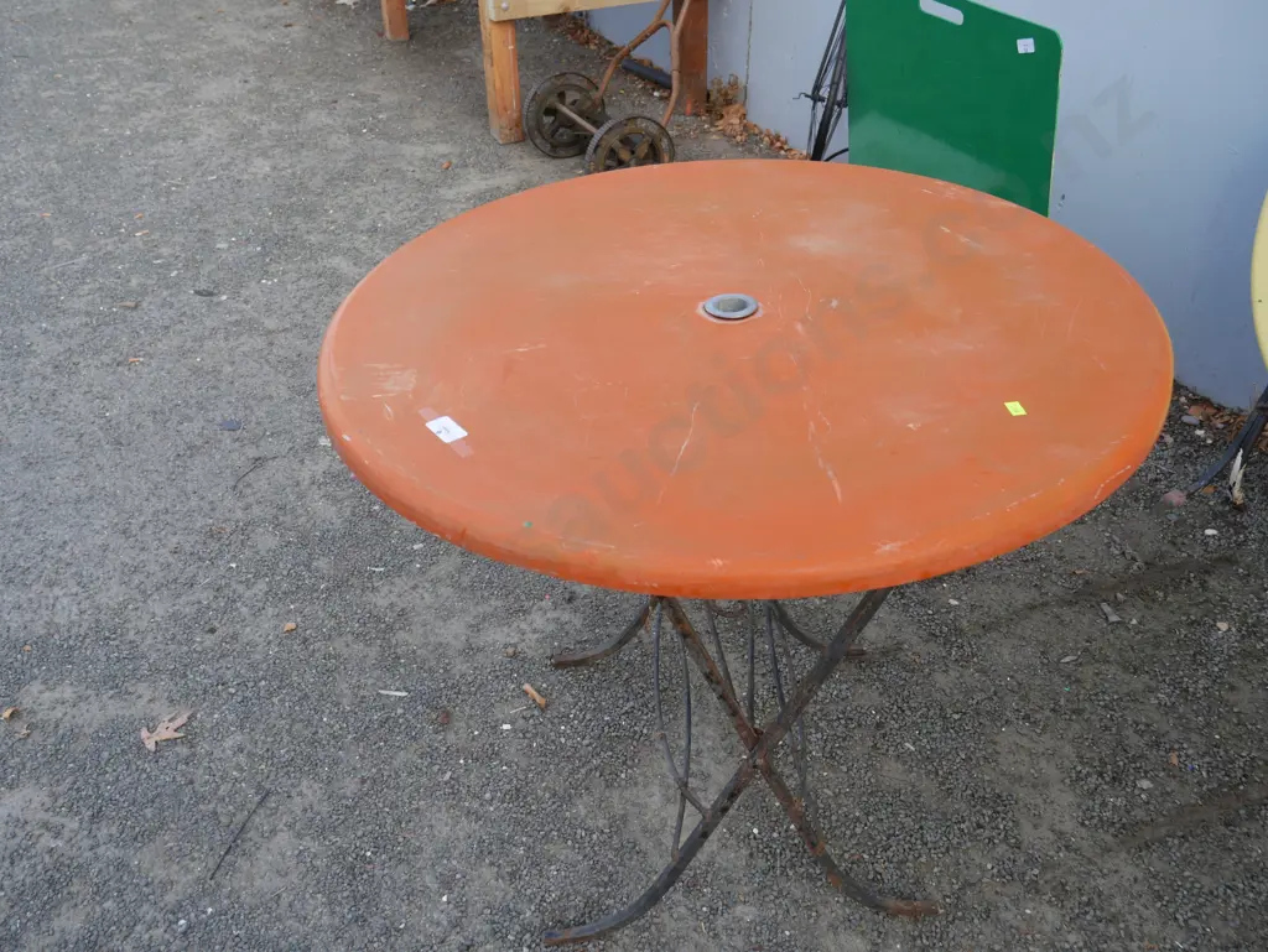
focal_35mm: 32
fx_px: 1173
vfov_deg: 44.2
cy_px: 476
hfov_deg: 56.8
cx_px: 634
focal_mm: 16
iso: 200
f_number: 4.5
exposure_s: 1/160
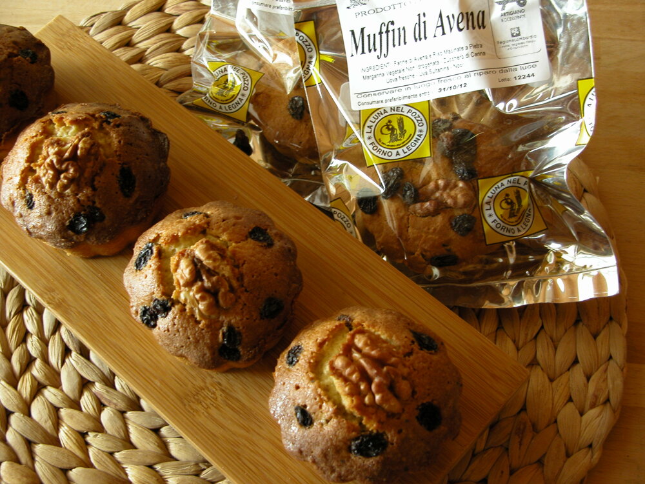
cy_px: 242
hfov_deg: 35.5
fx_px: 1006
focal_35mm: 54
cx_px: 322
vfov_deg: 27.0
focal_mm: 13.7
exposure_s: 1/17.8
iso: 100
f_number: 3.1
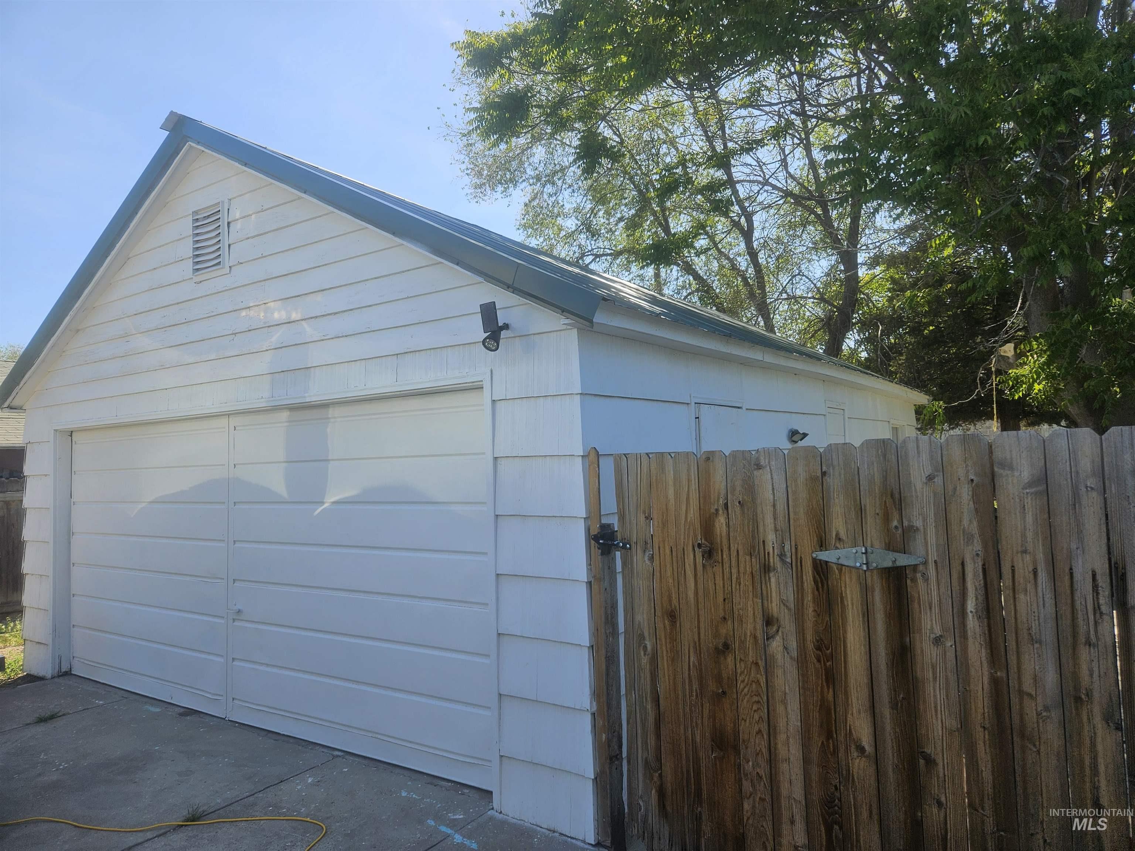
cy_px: 426
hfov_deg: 73.9
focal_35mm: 23
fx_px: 754
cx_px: 568
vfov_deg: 58.9
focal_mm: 5.4
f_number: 1.8
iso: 25
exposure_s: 1/1008
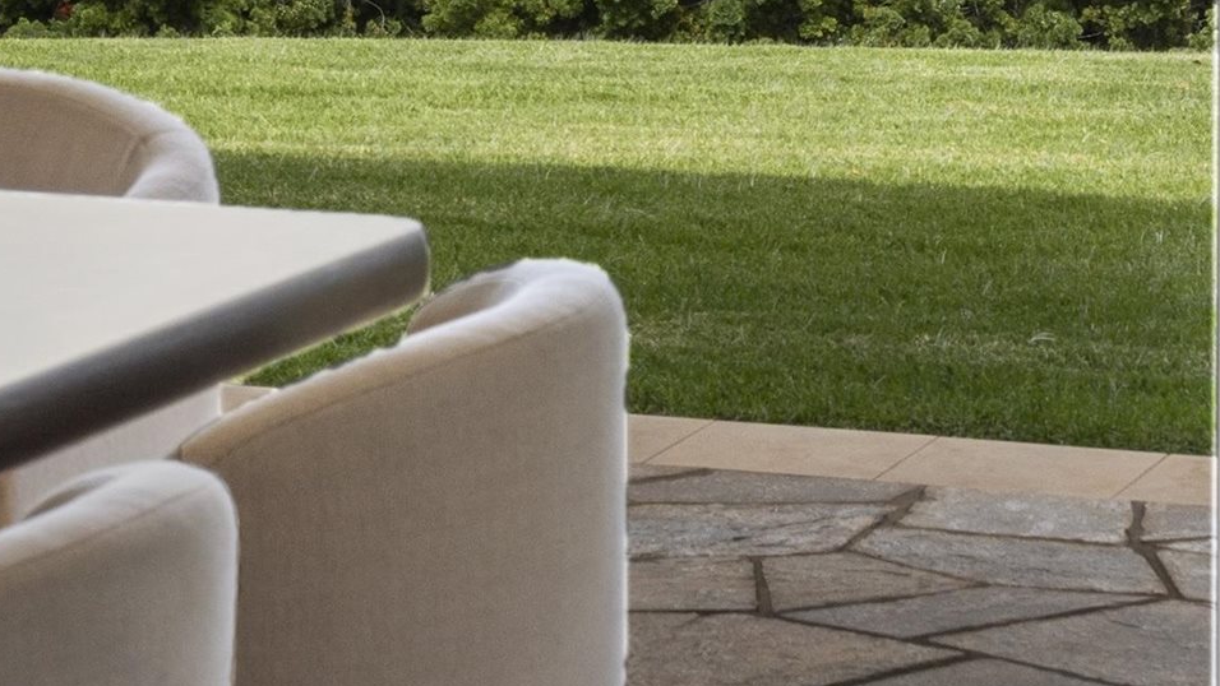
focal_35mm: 175
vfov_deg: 6.8
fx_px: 5662
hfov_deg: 12.3
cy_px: -532
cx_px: 415
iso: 100
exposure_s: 1/80
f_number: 8
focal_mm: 35
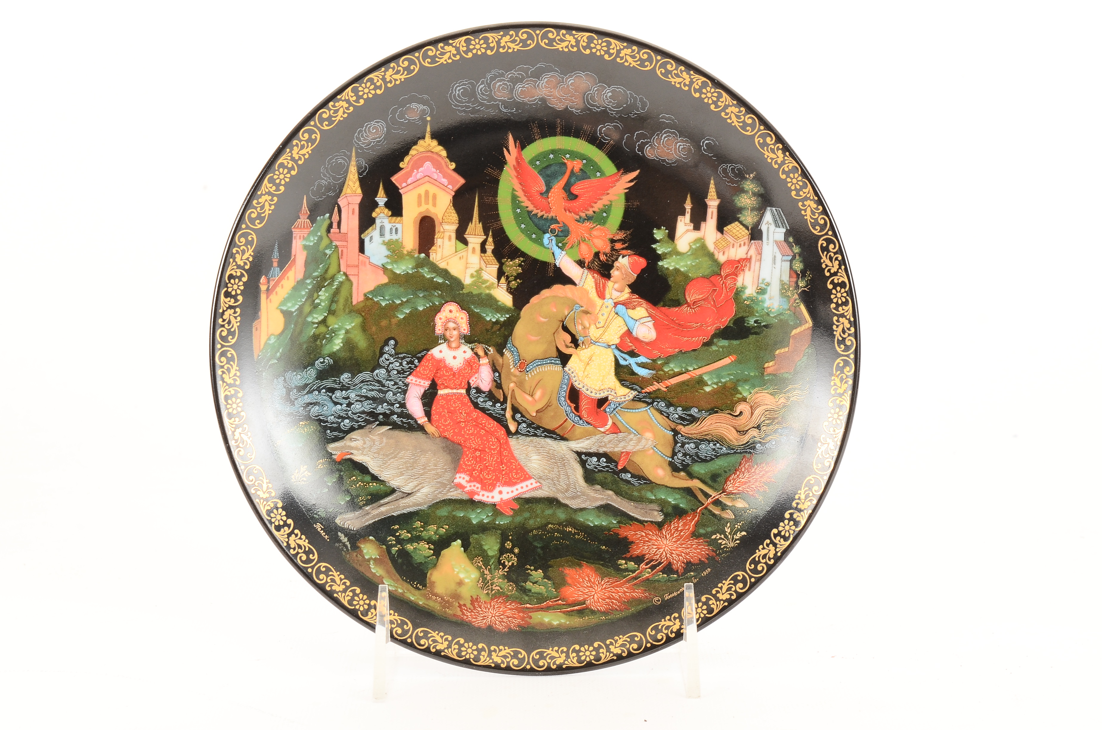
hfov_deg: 28.1
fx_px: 2199
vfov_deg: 18.8
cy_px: 365
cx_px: 551
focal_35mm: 72
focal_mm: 48
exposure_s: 1/80
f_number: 13
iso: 320
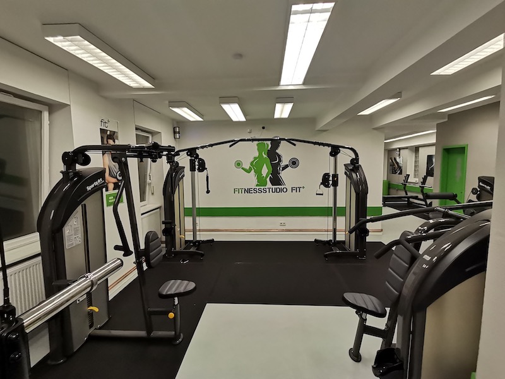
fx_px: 248
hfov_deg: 91.0
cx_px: 252
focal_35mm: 17
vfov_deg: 74.7
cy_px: 190
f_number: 2.4
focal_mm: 1.78
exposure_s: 1/50
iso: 125
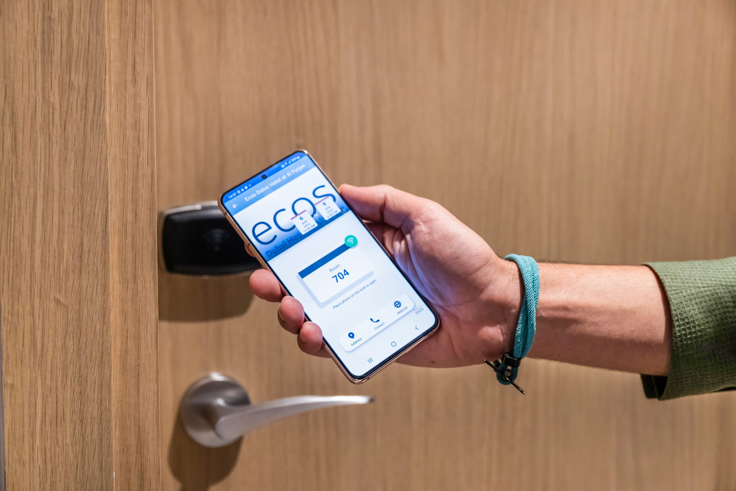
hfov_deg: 41.9
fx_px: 961
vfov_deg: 28.7
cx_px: 368
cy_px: 246
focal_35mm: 47
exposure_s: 1/125
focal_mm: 47
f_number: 4
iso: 1600
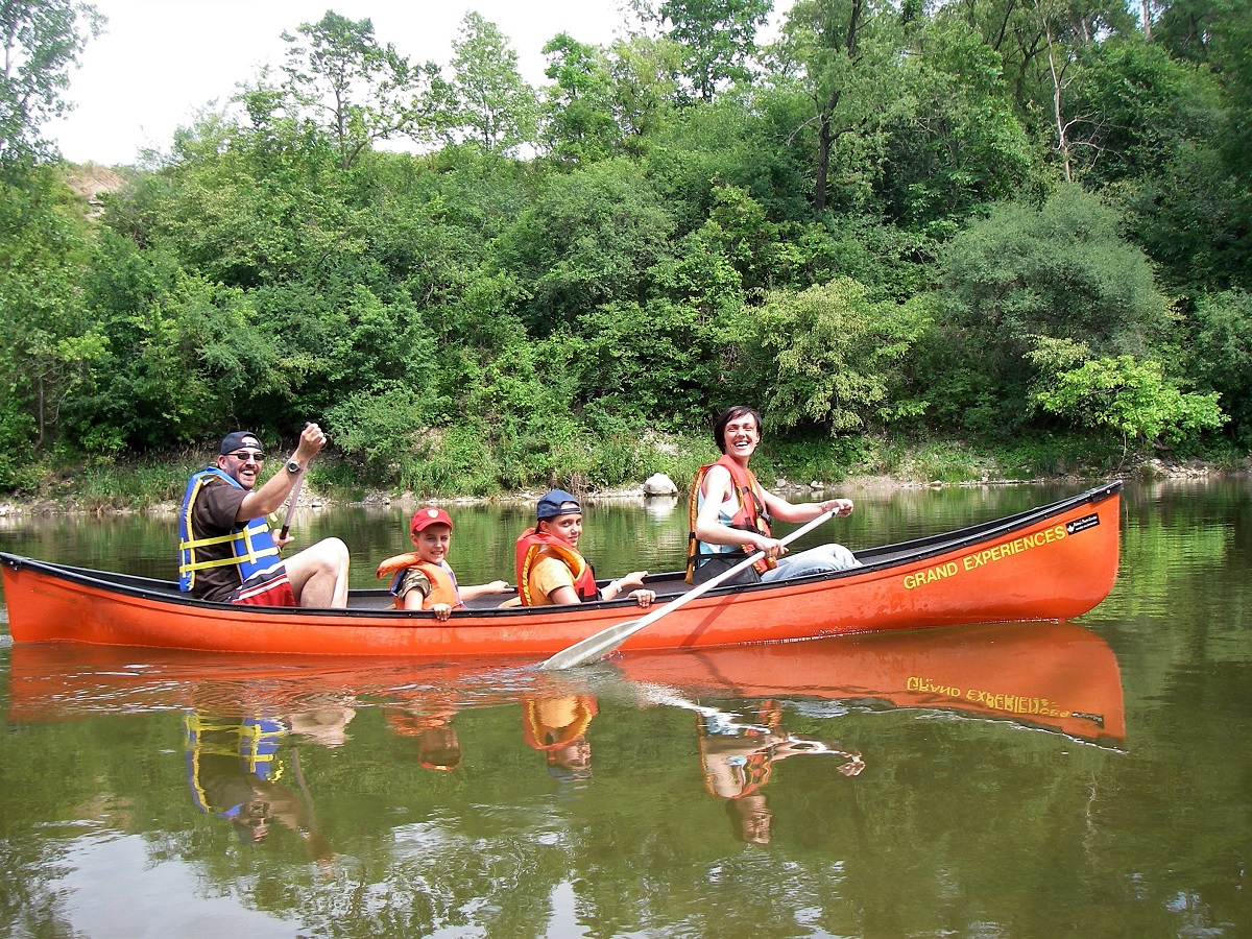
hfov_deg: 49.0
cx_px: 626
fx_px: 1374
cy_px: 470
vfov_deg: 37.7
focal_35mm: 38
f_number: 3.3
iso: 64
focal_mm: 6.3
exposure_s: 1/200
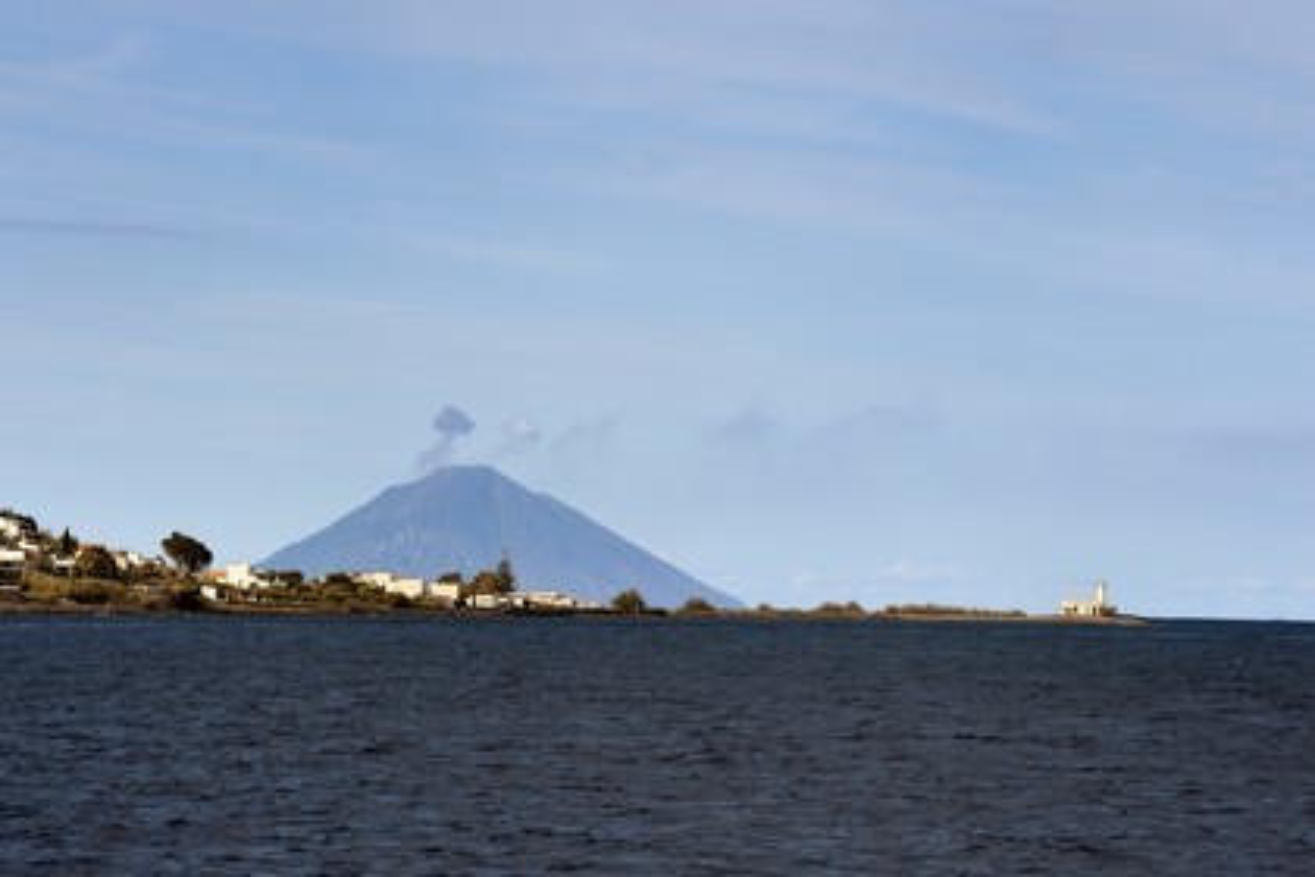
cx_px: 658
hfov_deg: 10.3
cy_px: 438
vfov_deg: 6.9
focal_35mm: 200
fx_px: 7305
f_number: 14
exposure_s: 1/500
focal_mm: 200
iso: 200
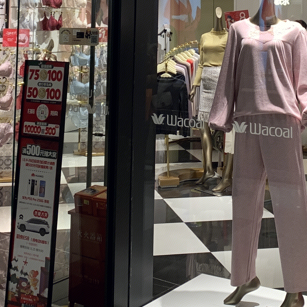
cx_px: 189
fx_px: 763
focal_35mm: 76
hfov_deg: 22.7
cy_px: -37
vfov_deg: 21.5
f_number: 1.8
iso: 50
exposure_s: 1/100
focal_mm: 4.25
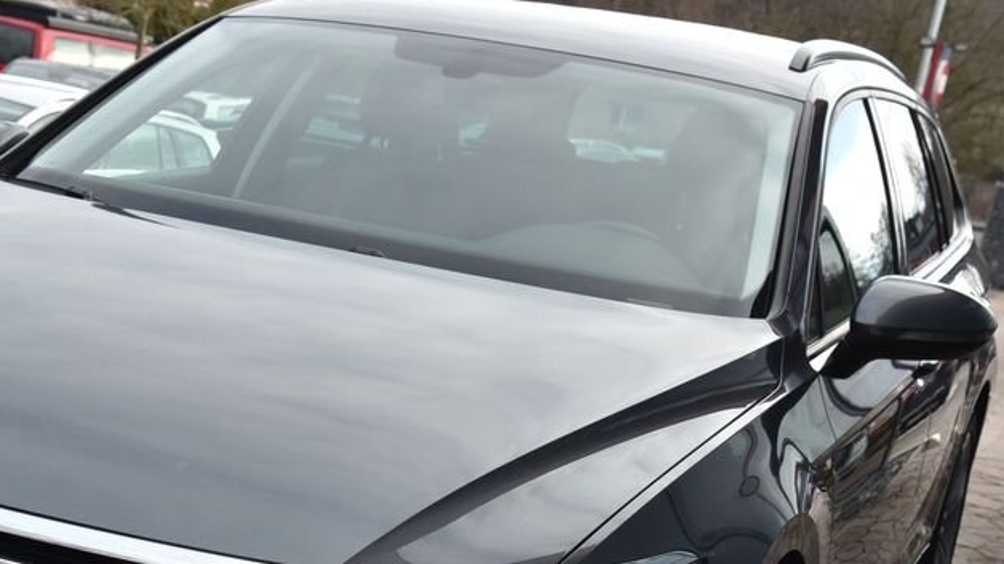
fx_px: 2183
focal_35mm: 82
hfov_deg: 25.7
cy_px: 522
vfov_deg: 14.6
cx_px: 289
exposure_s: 1/200
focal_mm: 48
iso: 500
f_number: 8
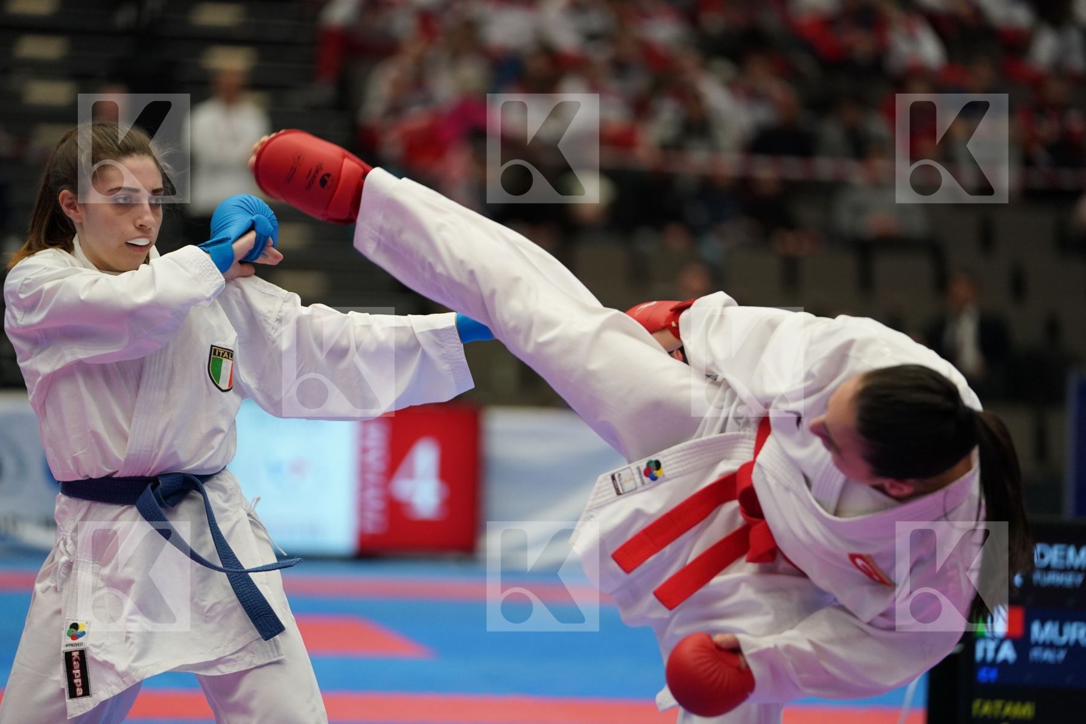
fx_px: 5309
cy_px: 362
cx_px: 543
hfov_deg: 11.7
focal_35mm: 176
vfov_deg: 7.8
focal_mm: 176
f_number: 2.8
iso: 2000
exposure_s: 1/1000
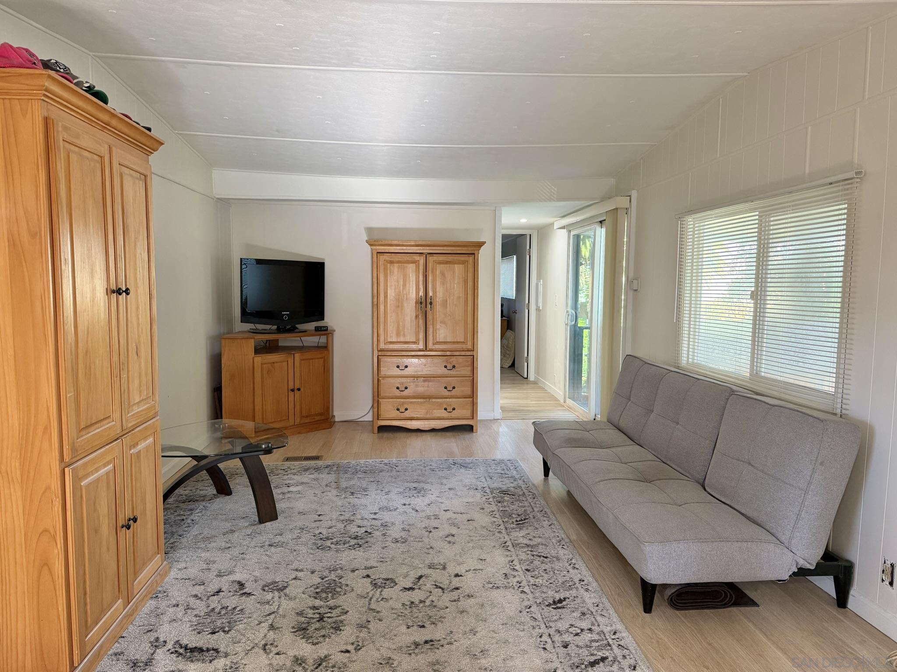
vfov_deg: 56.8
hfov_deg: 71.6
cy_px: 336
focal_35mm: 24
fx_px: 622
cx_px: 448
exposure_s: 1/120
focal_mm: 6.76
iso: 250
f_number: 1.78
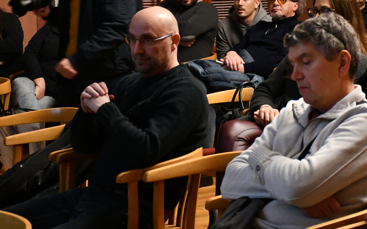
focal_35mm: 117
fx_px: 1170
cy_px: 128
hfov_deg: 17.7
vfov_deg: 11.2
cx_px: 301
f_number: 4.5
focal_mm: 45
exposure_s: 1/60
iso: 9000
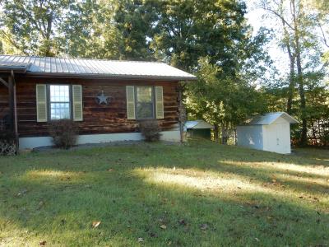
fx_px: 285
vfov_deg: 46.8
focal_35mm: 30
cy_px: 124
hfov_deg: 60.0
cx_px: 164
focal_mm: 5.4
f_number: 4
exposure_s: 1/100
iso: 125
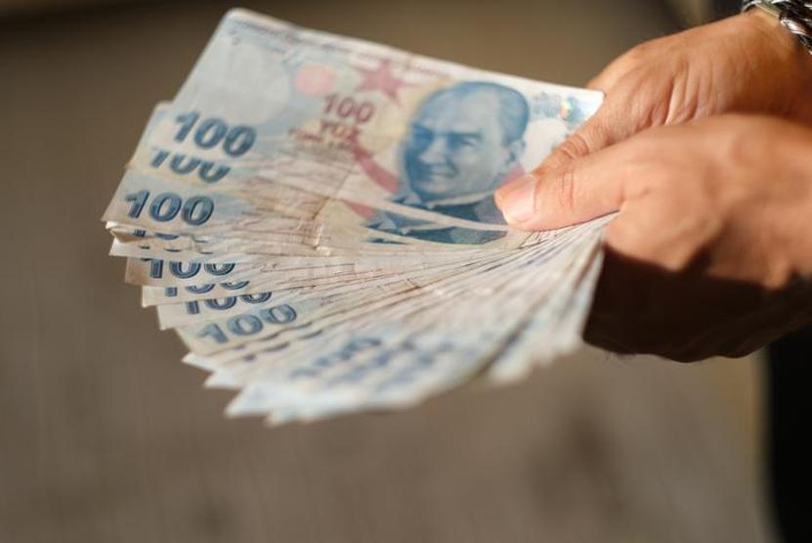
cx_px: 406
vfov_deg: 16.3
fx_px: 1896
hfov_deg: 24.2
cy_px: 272
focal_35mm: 84
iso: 160
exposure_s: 1/8000
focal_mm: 56
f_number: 1.2
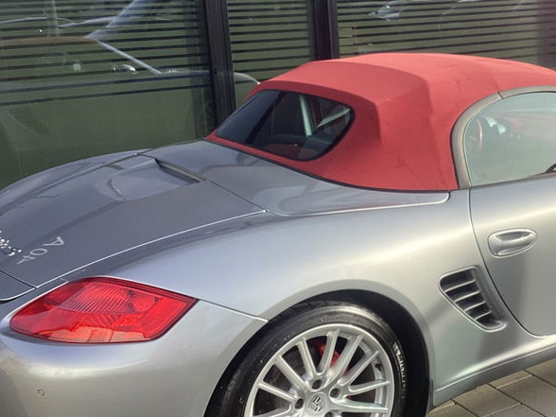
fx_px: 867
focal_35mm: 54
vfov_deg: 27.0
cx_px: 411
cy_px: 203
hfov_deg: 34.8
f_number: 2.4
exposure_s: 1/582
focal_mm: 3.3
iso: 25
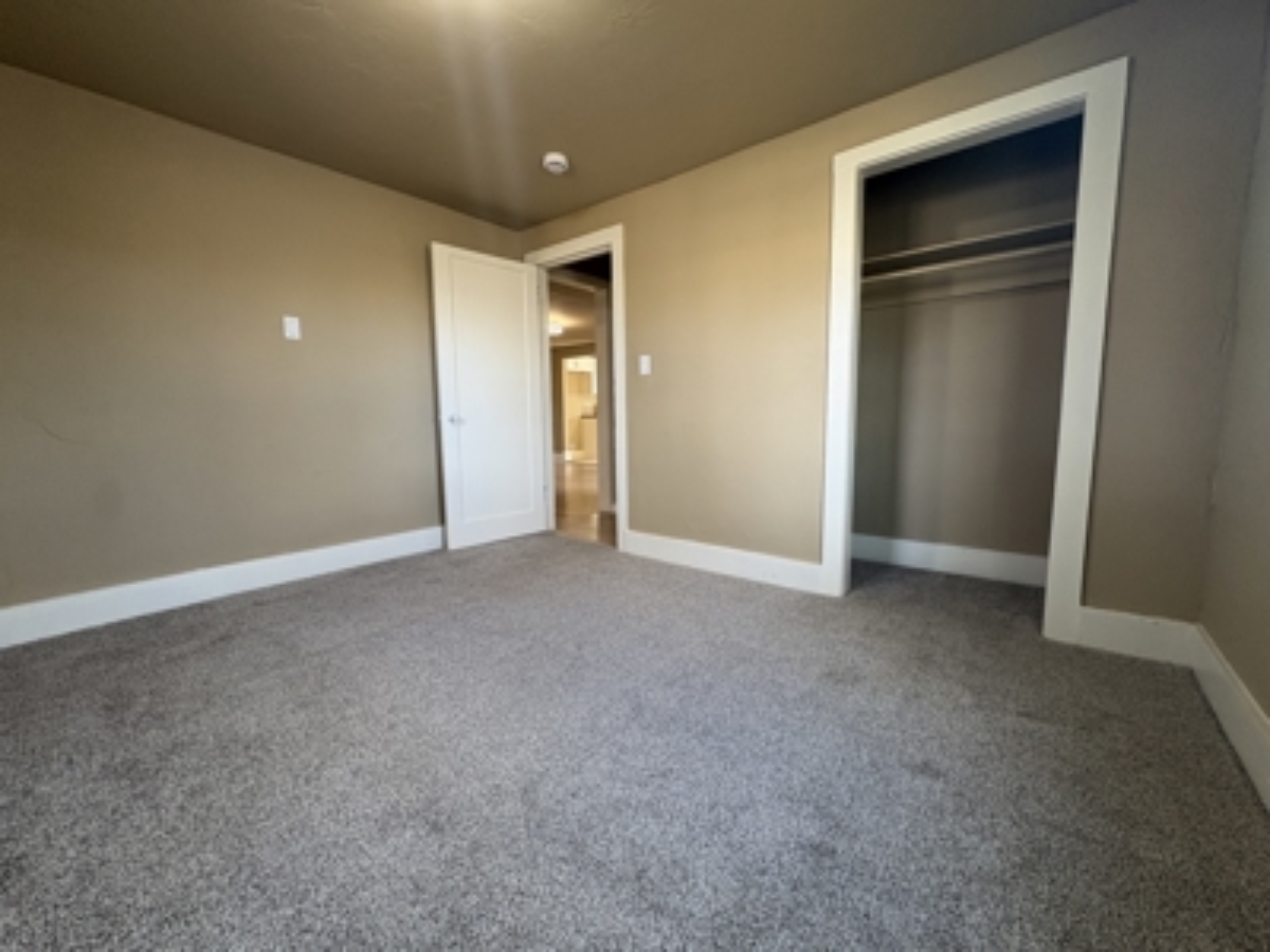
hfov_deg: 102.1
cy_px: 476
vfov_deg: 85.7
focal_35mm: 14
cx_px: 635
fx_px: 514
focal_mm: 2.22
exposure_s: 1/60
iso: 160
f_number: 2.2
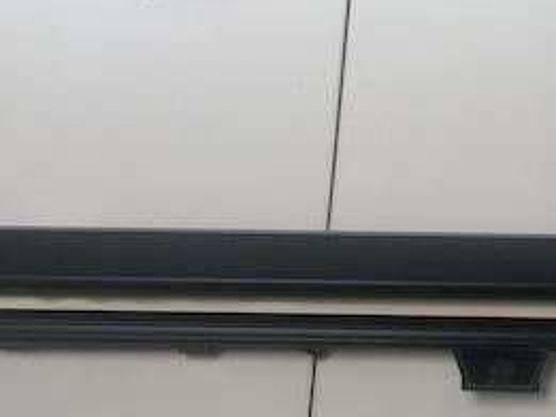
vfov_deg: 20.7
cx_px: 477
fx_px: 1141
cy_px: 264
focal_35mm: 71
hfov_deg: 26.6
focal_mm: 4.15
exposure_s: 1/127
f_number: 2.2
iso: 25
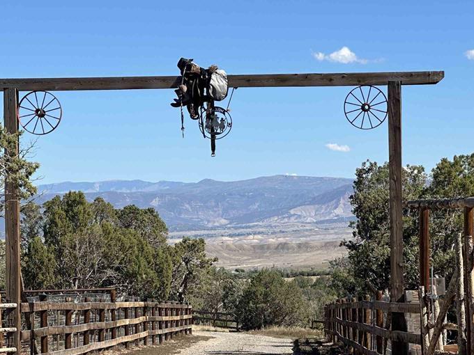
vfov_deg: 12.8
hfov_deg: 17.0
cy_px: 212
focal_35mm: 116
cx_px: 222
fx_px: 1588
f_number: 2.8
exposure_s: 1/791
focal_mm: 9
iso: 32
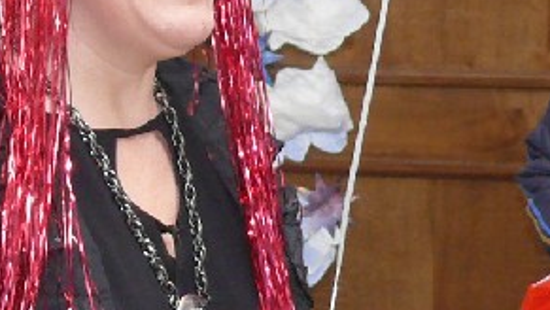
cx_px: 202
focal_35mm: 211
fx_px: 3079
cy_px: -17
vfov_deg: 5.7
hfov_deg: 10.2
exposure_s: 1/30
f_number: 2.8
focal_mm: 8.8
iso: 200
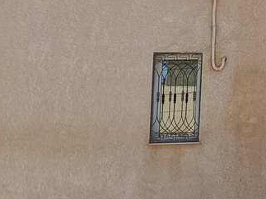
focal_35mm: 107
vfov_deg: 13.6
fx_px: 822
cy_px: -7
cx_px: 568
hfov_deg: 14.5
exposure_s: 1/483
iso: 50
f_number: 1.7
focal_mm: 5.24
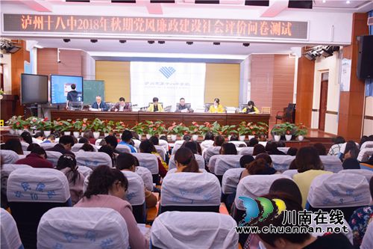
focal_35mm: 32
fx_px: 326
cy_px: 124
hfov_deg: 59.5
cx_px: 186
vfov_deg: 41.7
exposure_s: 1/13
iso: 100
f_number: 3.8
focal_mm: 21
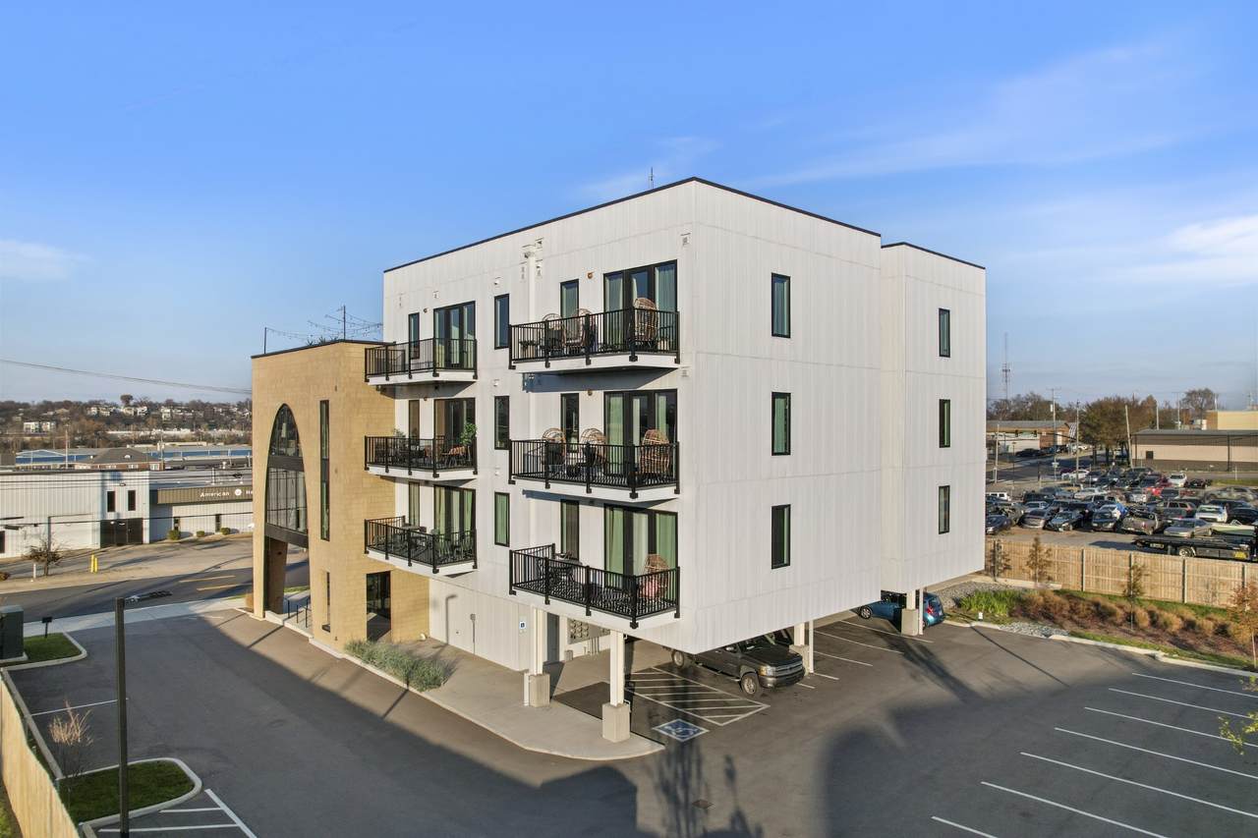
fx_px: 769
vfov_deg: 57.2
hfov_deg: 78.6
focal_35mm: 22
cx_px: 629
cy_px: 419
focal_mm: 8.38
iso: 150
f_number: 2.8
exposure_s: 1/1600
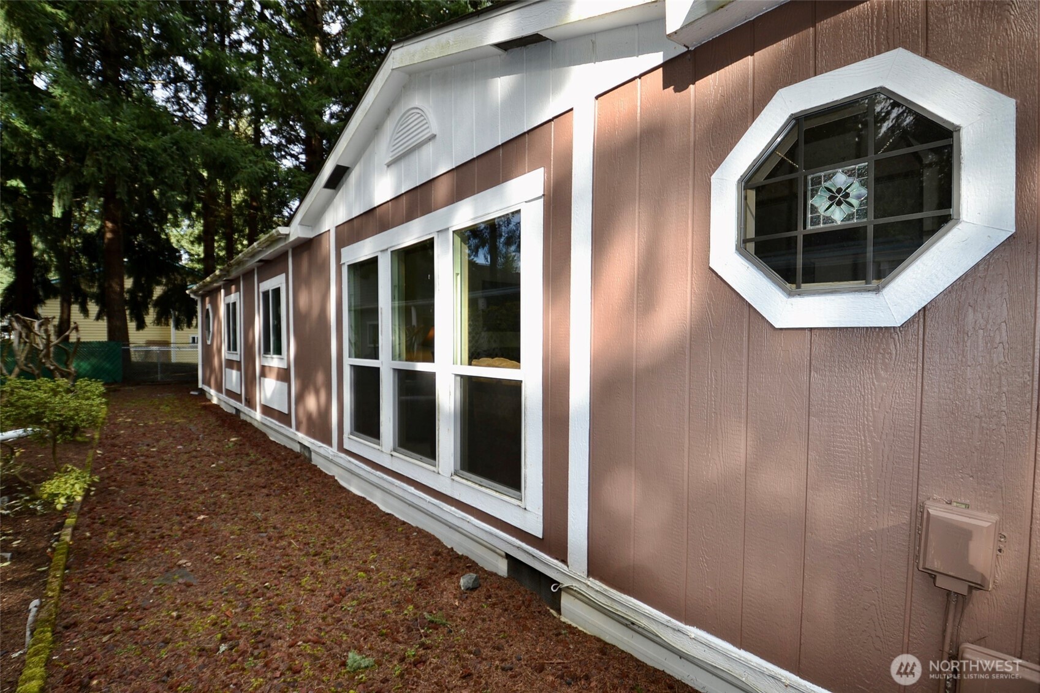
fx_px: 433
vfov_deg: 77.3
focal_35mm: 15
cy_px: 346
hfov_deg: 100.4
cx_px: 520
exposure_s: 1/200
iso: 100
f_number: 4.5
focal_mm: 10
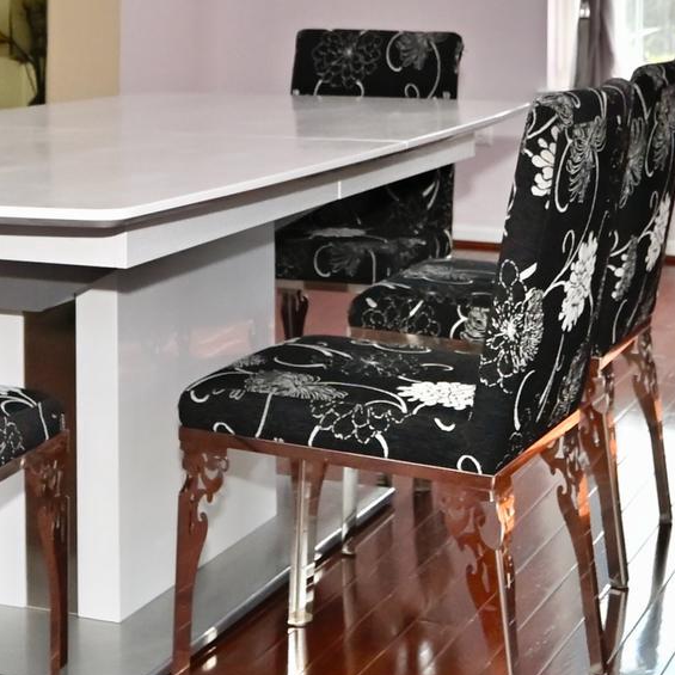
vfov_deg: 21.5
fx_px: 1699
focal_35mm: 77
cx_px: 323
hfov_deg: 22.5
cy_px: -26
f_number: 4
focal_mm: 17
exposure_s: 1/500
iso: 1600
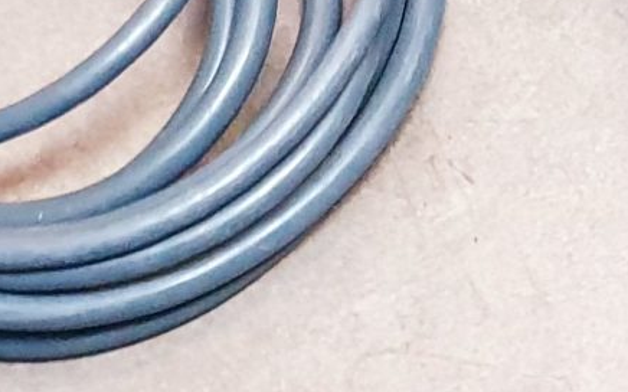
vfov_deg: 8.1
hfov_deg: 12.1
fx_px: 2771
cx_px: 1033
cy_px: 257
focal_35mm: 162
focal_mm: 4.3
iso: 250
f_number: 2.4
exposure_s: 1/33
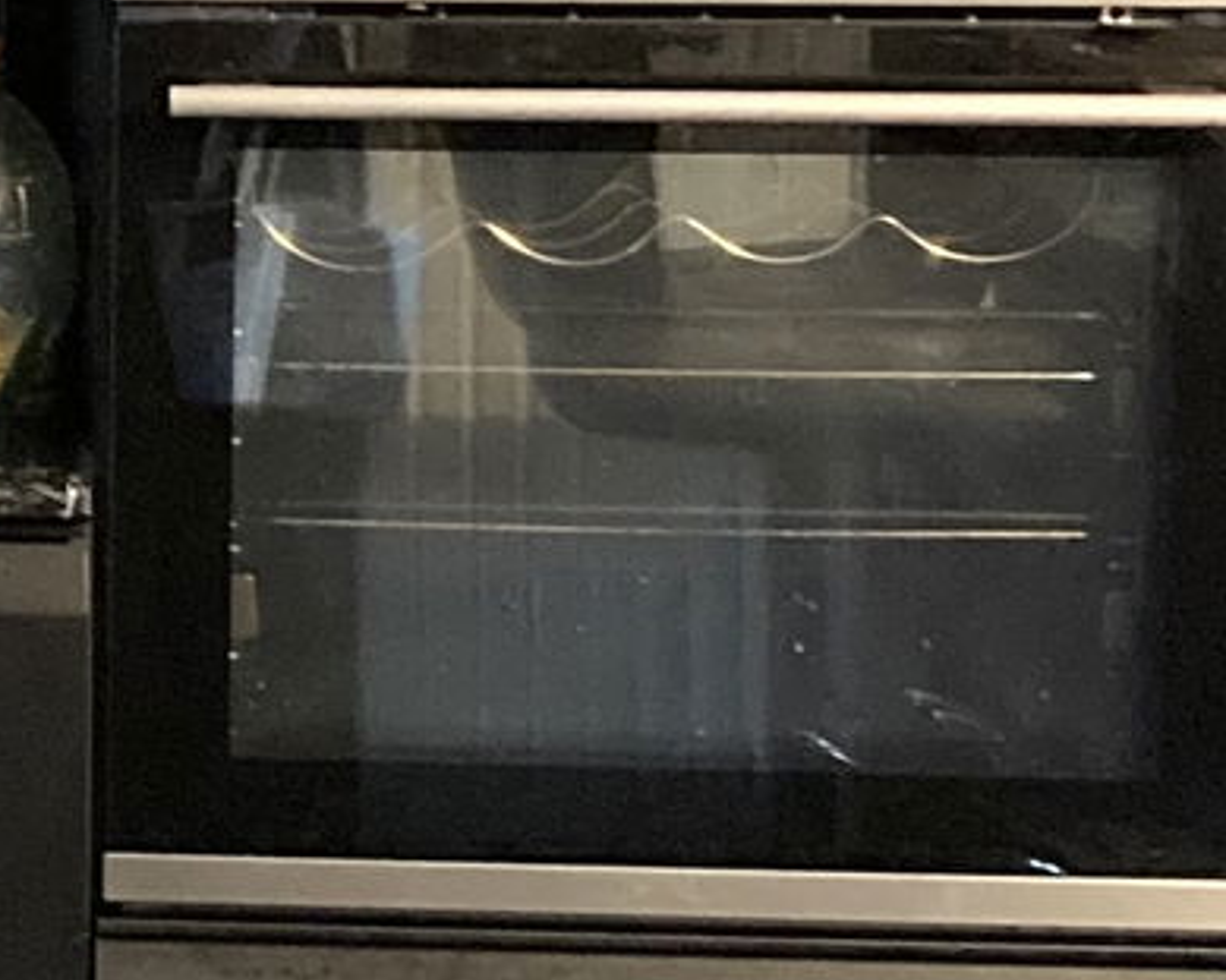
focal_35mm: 150
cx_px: -886
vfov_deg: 10.2
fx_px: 5441
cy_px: 58
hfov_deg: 12.0
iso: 1250
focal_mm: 3.99
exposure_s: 1/15
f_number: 1.8
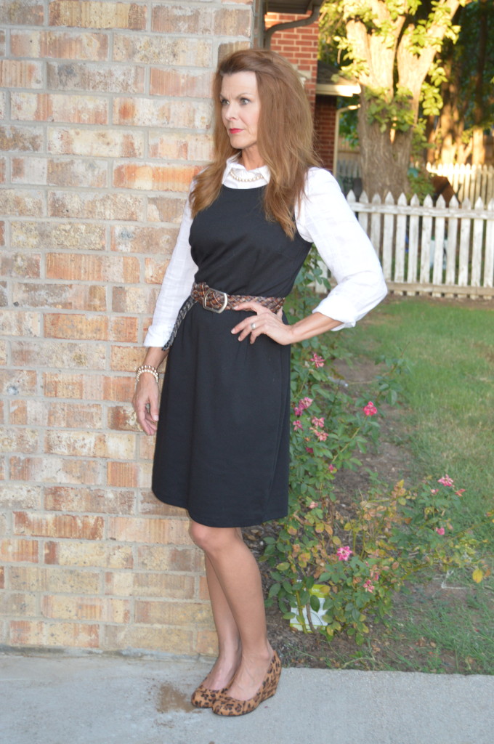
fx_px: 1238
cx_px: 247
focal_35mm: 60
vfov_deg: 33.4
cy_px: 372
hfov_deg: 22.6
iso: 450
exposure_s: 1/60
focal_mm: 40
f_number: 5
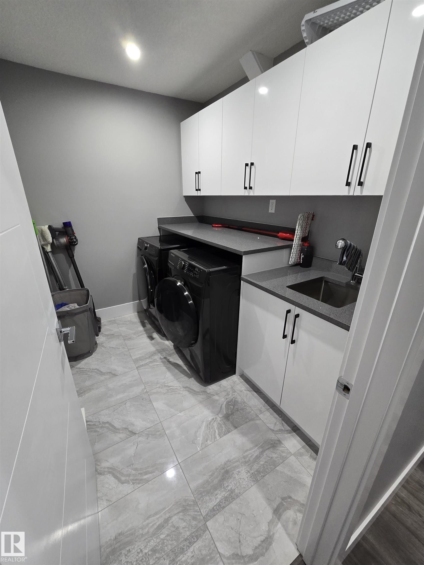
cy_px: 282
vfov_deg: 106.2
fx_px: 212
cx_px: 212
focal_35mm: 13
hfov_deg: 89.9
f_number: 2.2
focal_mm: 2.2
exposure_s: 1/60
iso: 200
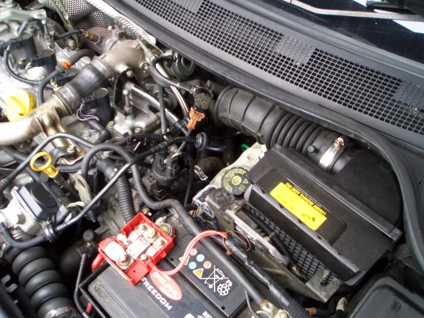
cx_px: 212
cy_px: 159
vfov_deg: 39.7
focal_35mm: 36
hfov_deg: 51.4
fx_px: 441
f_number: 4
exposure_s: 1/40
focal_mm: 4.8
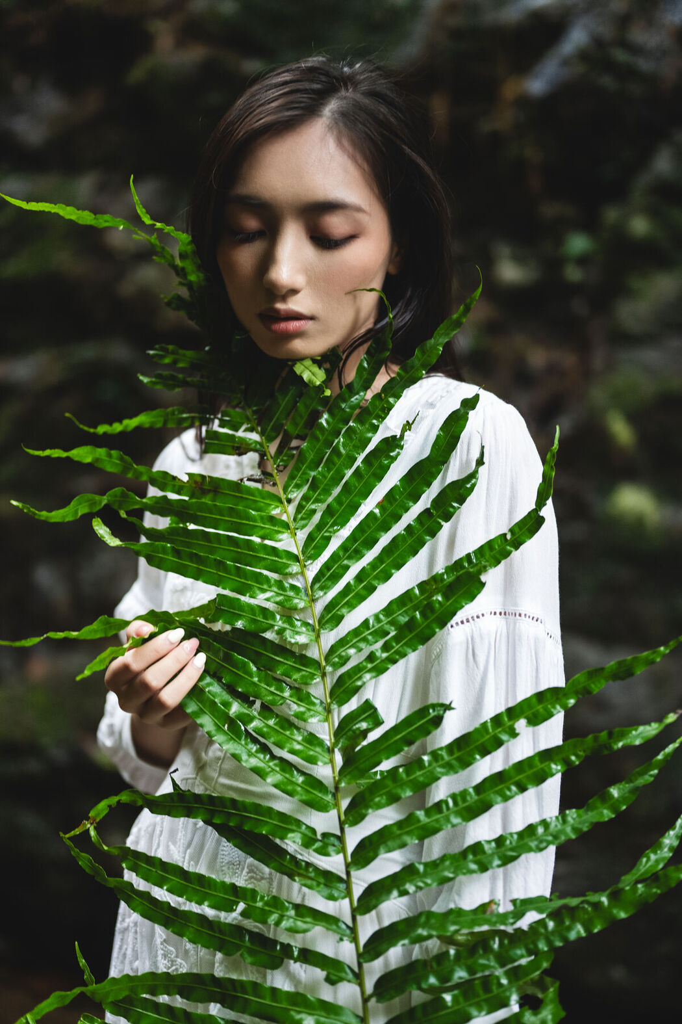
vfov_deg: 39.6
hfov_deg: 27.0
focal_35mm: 50
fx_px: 1421
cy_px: 512
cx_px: 341
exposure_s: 1/125
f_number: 1.8
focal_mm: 50
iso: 1000
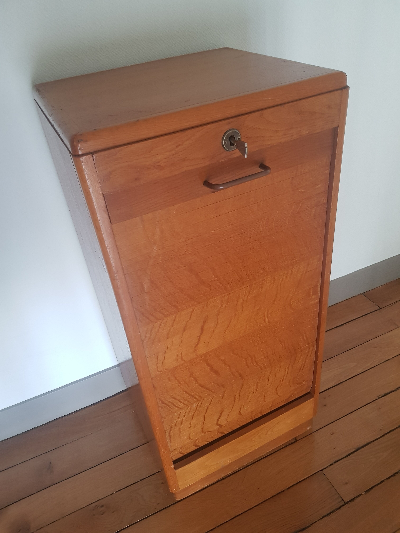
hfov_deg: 53.1
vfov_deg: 67.3
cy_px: 266
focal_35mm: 26
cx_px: 200
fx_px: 401
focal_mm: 4.2
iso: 200
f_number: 1.7
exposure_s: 1/29
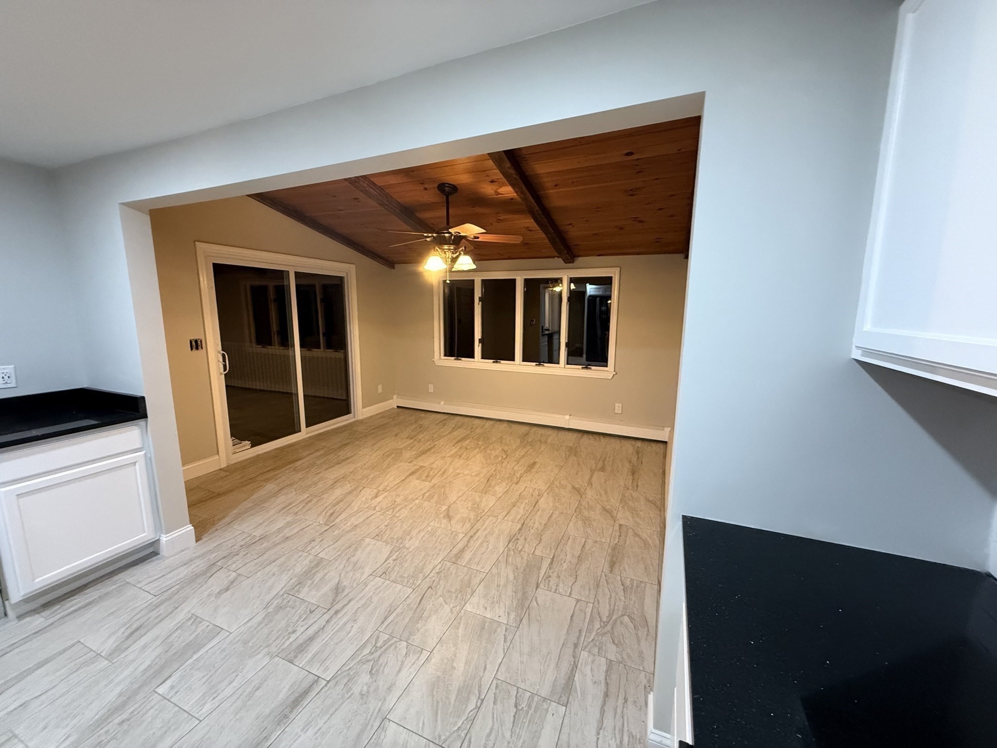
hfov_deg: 102.1
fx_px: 403
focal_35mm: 14
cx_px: 498
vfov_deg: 85.7
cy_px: 374
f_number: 2.2
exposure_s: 1/60
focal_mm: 2.22
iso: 640
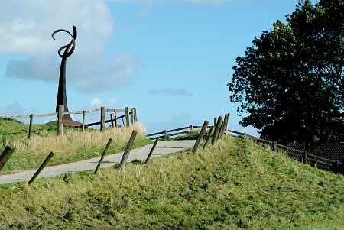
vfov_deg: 13.1
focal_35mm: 105
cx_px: 172
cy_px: 115
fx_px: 1004
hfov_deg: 19.4
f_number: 9.5
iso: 400
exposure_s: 1/500
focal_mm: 70
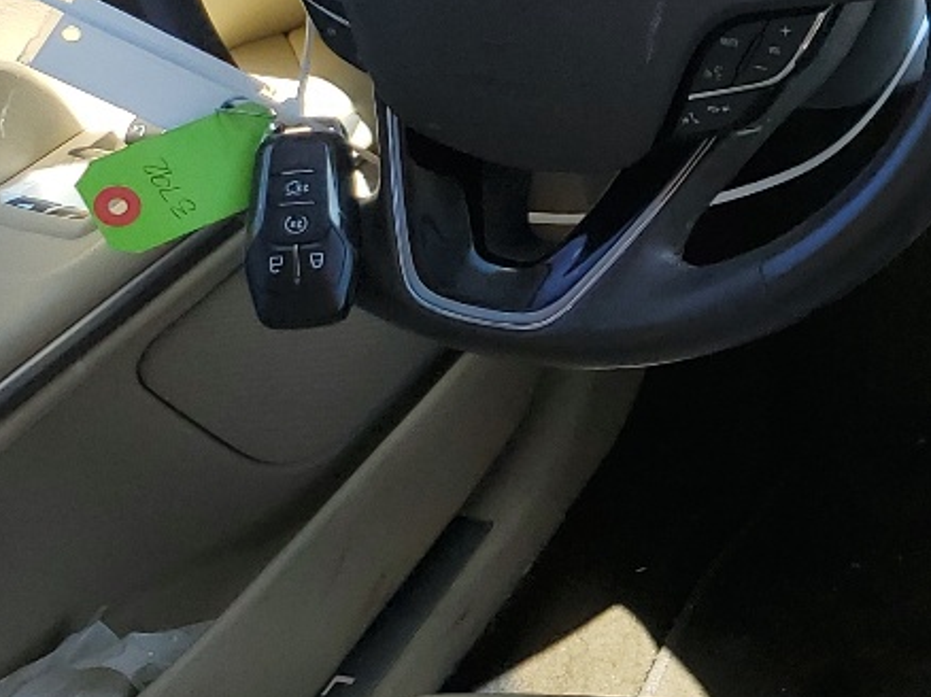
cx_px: 1641
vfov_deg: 15.5
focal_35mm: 95
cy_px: 302
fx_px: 2554
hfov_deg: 17.2
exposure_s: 1/417
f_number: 1.5
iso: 50
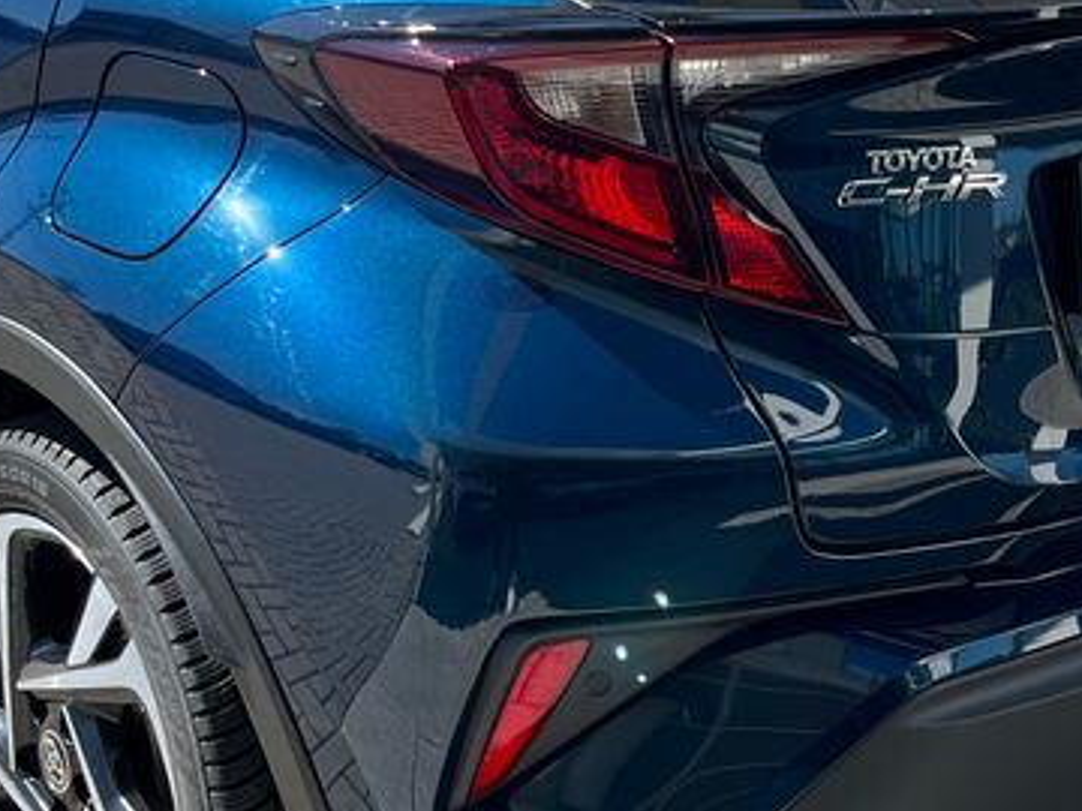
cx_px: 436
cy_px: 234
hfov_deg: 26.3
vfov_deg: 19.8
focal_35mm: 74
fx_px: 2313
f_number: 1.6
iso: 50
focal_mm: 5.1
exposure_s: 1/1748
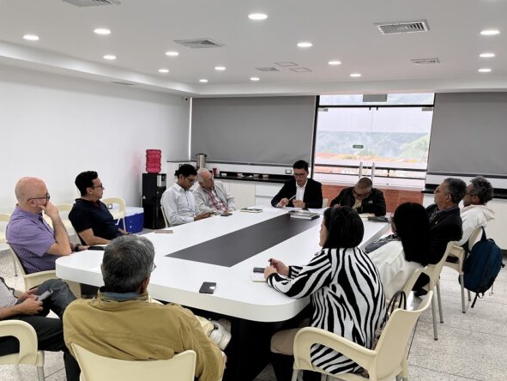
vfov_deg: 42.9
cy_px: 218
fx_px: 484
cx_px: 192
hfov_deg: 54.7
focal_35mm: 33
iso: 50
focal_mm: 5.1
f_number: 1.6
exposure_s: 1/120
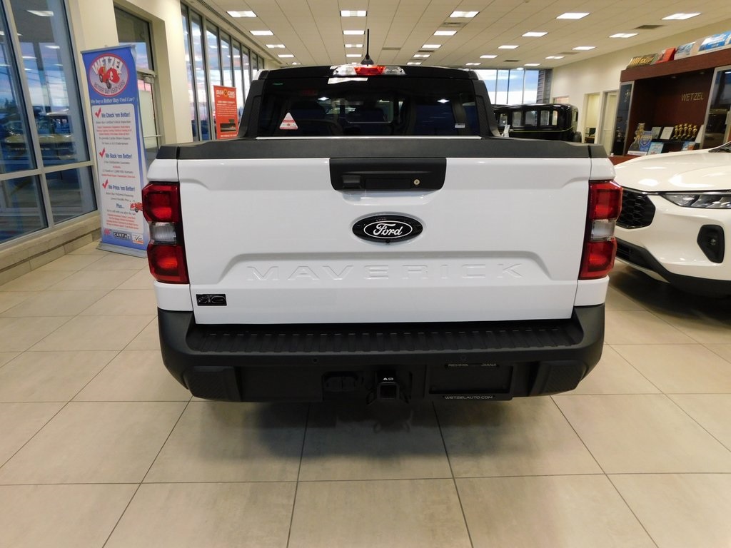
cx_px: 366
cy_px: 274
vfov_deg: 56.8
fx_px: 507
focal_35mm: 24
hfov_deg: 71.6
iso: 200
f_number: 3
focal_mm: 4.1
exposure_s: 1/30
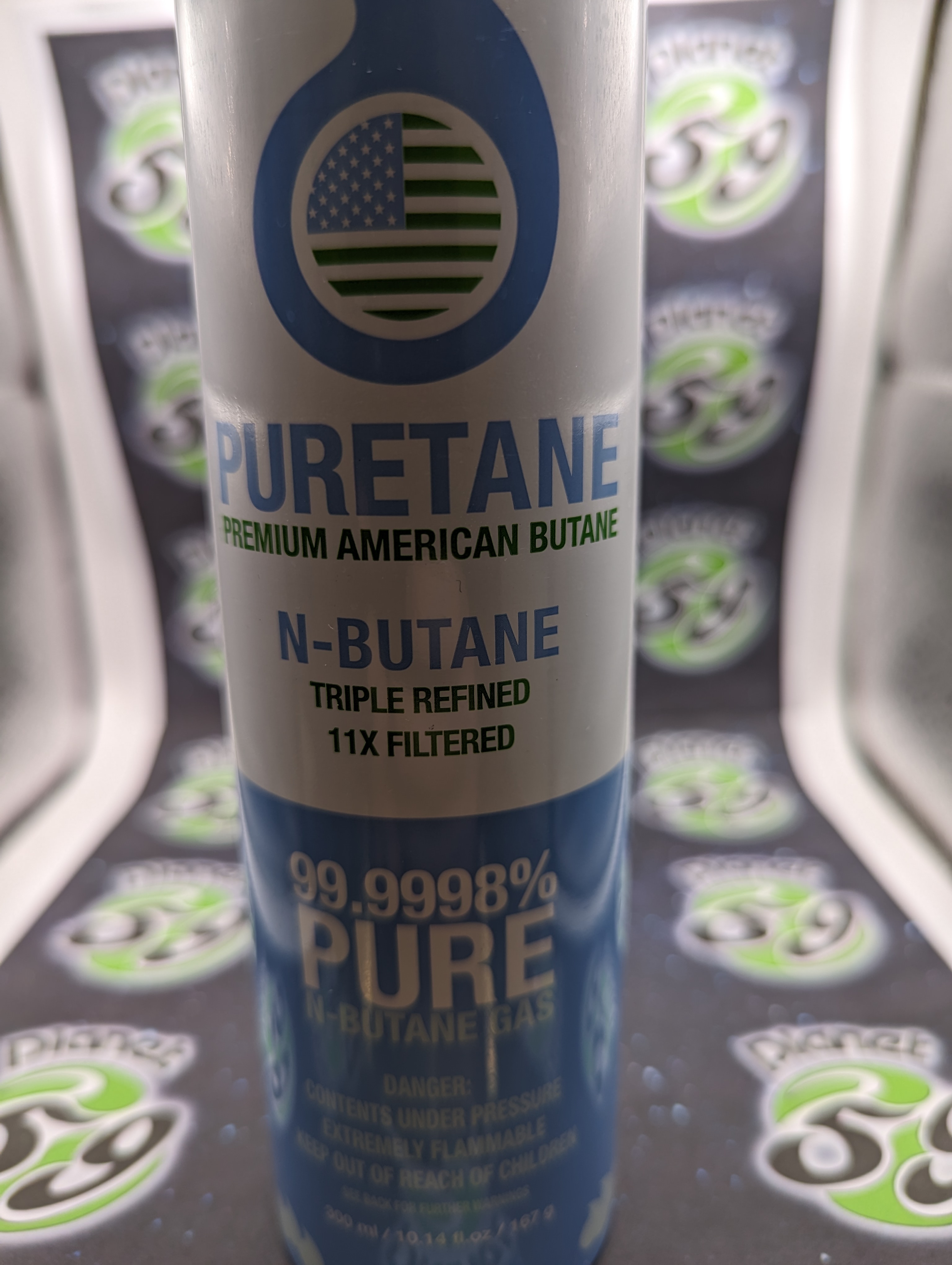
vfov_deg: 71.5
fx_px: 878
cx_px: 476
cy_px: 632
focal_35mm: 24
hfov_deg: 56.9
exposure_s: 1/148
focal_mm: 6.81
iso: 47
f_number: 1.85
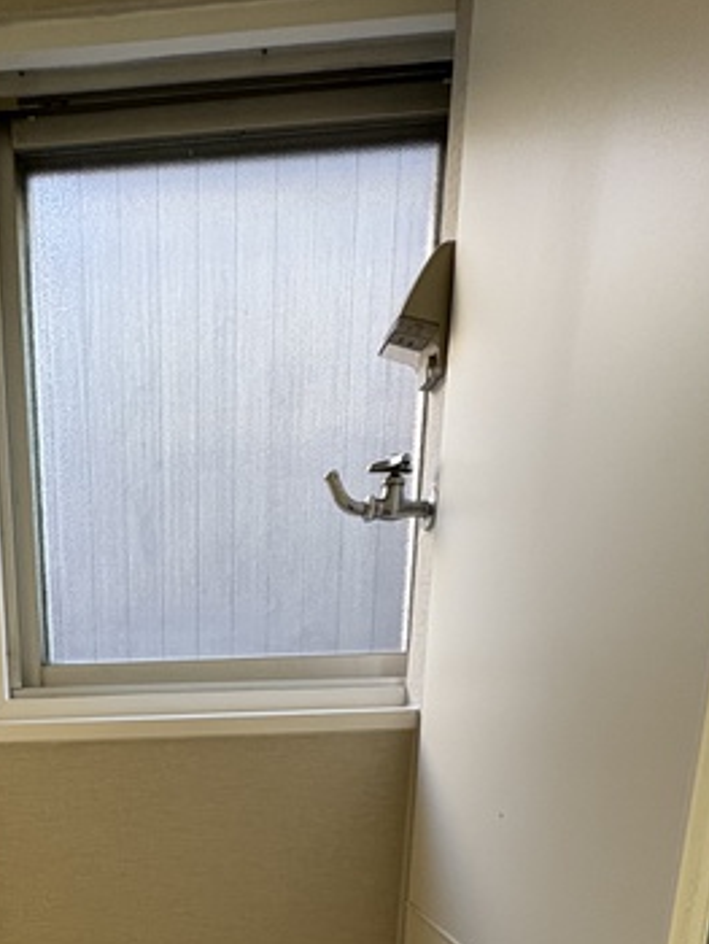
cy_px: 909
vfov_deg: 52.6
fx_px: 764
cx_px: 112
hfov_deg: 46.4
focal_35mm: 28
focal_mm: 2.22
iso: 320
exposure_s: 1/60
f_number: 2.2
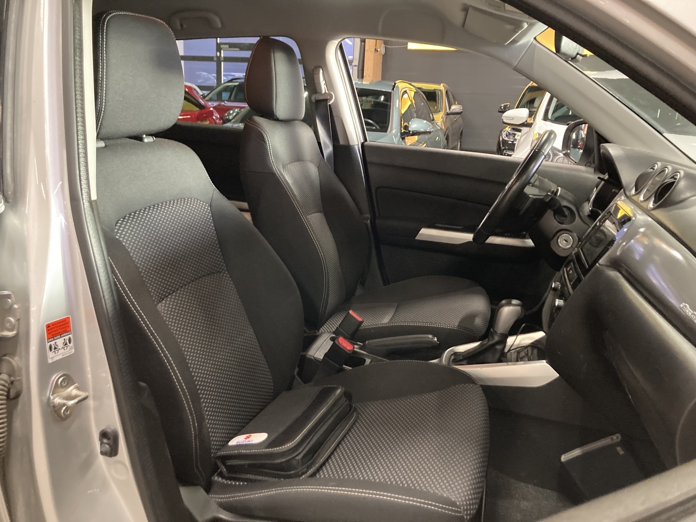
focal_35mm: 28
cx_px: 348
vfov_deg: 49.7
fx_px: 563
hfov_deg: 63.4
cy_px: 261
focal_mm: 3.99
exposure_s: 1/30
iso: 500
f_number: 1.8
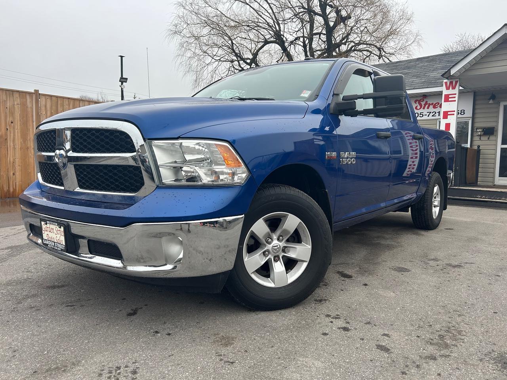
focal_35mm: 26
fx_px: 381
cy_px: 190
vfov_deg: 53.1
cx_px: 254
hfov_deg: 67.3
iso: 50
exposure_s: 1/646
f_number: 1.5
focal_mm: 5.7
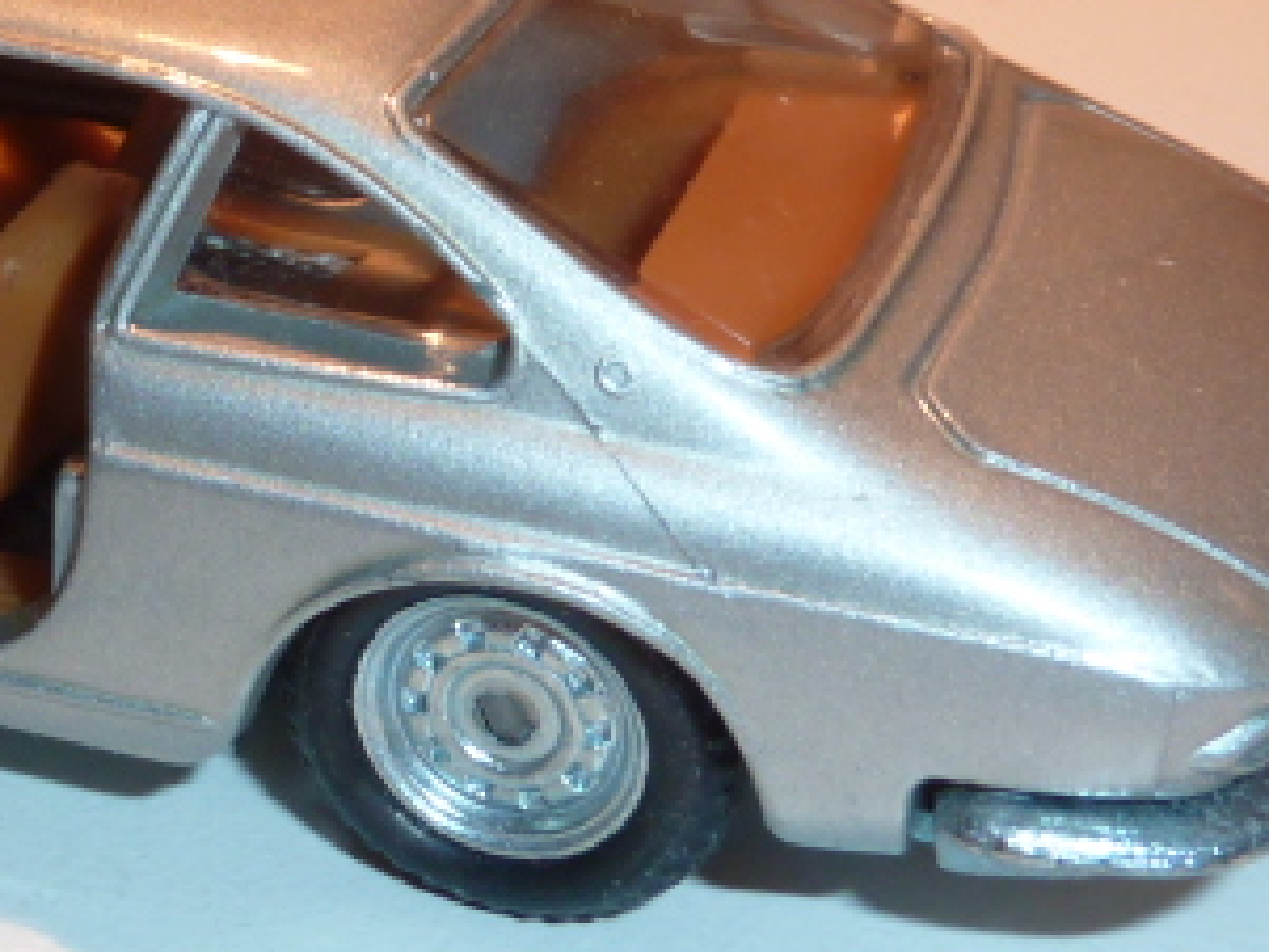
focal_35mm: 102
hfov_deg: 18.8
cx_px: 13
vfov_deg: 14.4
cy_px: 206
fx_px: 3741
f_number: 4
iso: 100
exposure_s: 1/30
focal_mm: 4.4
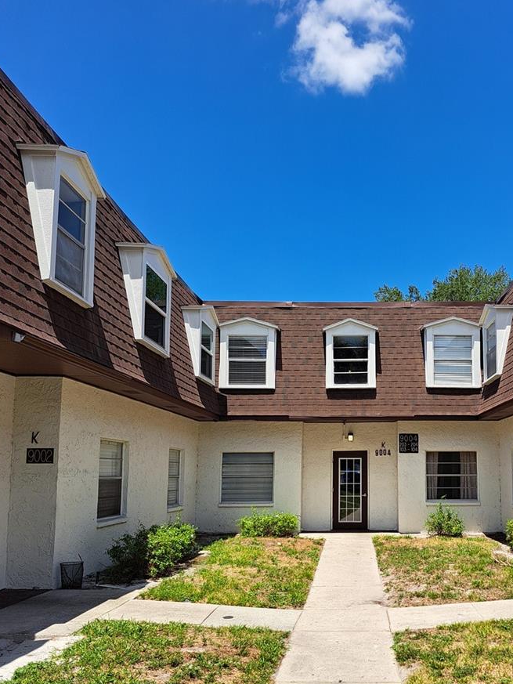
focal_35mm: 33
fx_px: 652
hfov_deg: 42.3
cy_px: 407
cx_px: 346
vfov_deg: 55.0
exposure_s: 1/1513
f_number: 1.8
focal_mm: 5.23
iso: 50
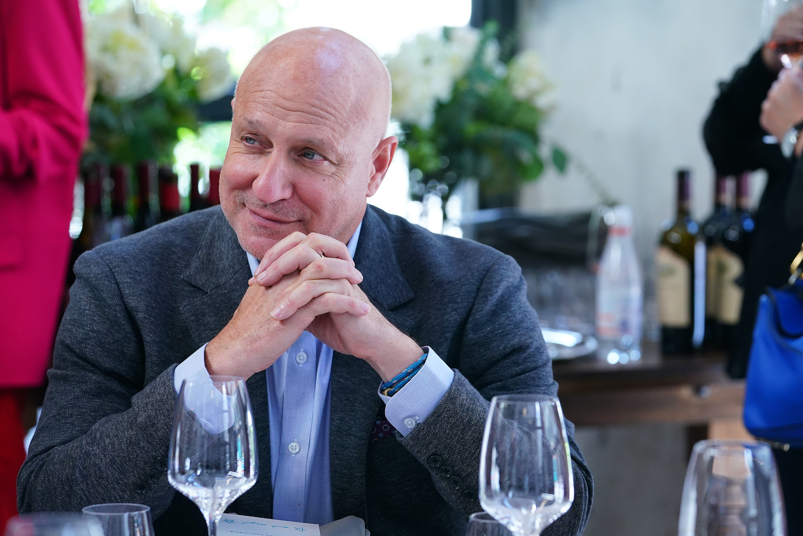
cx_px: 402
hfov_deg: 16.4
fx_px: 2788
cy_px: 268
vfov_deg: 11.0
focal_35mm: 125
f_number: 4.5
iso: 2500
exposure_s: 1/250
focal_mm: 125
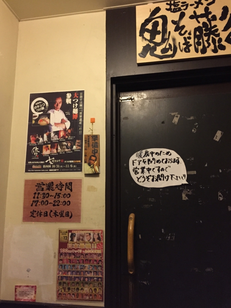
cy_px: 154
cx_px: 116
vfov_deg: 61.7
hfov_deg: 48.2
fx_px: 258
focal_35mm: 29
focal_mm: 4.15
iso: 250
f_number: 2.2
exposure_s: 1/15
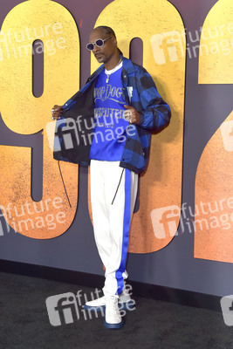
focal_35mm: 65
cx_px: 116
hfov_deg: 20.9
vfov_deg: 30.9
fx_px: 630
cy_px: 174
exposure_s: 1/250
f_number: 6.3
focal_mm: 65
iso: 1000
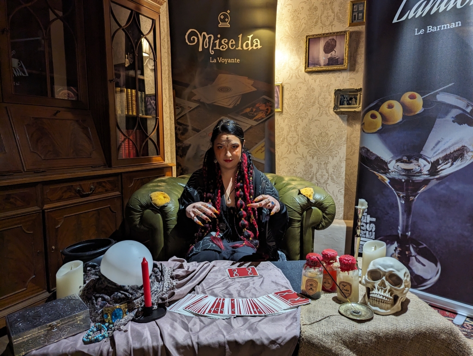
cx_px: 236
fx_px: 328
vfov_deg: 56.9
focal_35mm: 24
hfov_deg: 71.5
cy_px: 178
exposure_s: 1/25
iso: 316
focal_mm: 6.81
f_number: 1.85
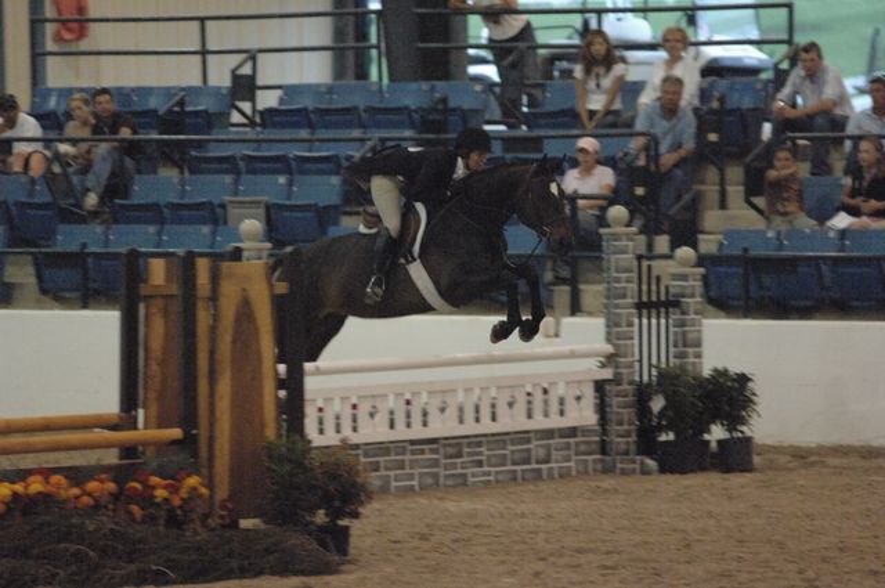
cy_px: 294
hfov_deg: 6.9
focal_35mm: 300
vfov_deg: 4.6
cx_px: 442
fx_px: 7366
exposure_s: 1/250
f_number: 2.8
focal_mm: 200
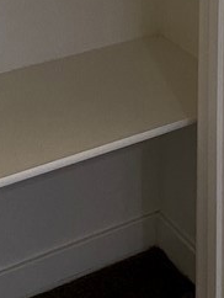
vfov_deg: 15.9
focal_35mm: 110
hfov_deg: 12.5
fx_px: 947
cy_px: -195
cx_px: 379
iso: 100
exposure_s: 1/60
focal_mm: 4.25
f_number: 1.8
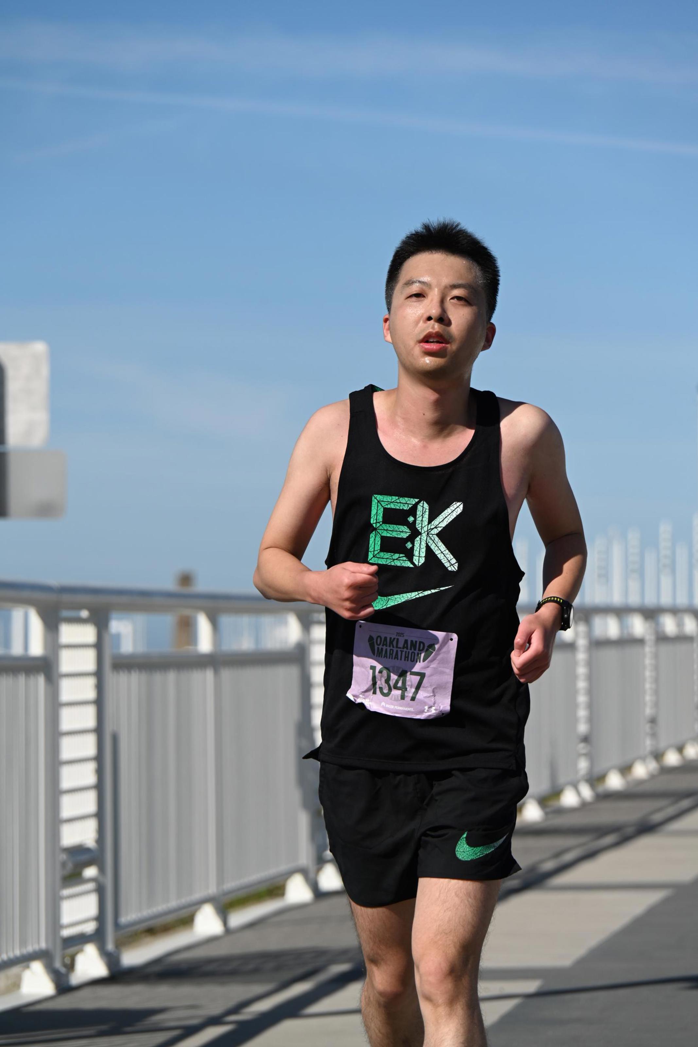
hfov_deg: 7.2
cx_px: 349
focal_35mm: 190
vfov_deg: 10.8
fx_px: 5524
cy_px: 524
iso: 200
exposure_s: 1/1000
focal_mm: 190
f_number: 8
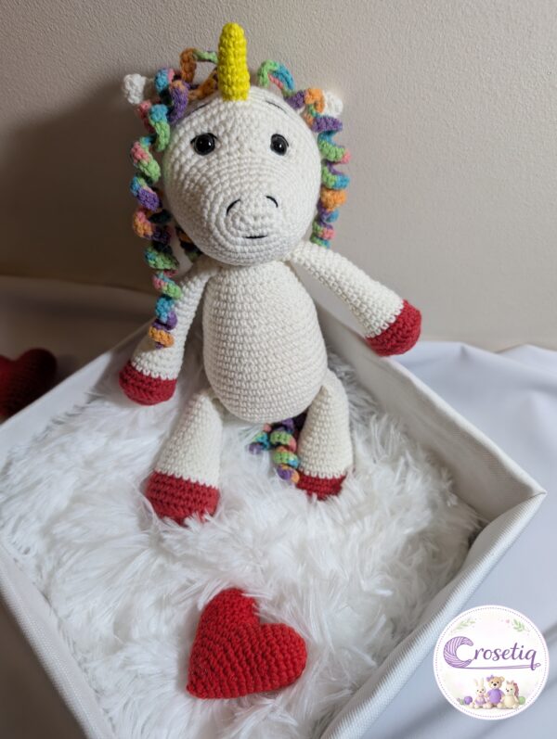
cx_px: 278
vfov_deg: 71.5
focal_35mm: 24
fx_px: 514
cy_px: 370
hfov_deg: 56.9
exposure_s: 1/50.5
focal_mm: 6.9
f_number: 1.68
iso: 44
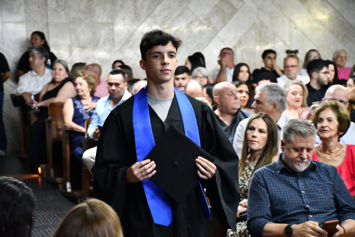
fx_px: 1035
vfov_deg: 13.0
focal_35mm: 105
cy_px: 118
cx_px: 178
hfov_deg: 19.5
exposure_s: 1/60
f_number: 5
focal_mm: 70
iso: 12800
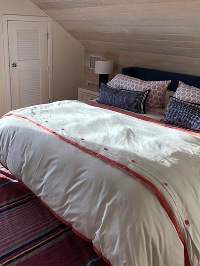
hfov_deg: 38.6
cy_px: 100
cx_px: 91
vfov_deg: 49.6
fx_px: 285
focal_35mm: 37
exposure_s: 1/120
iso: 25
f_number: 1.8
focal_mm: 4
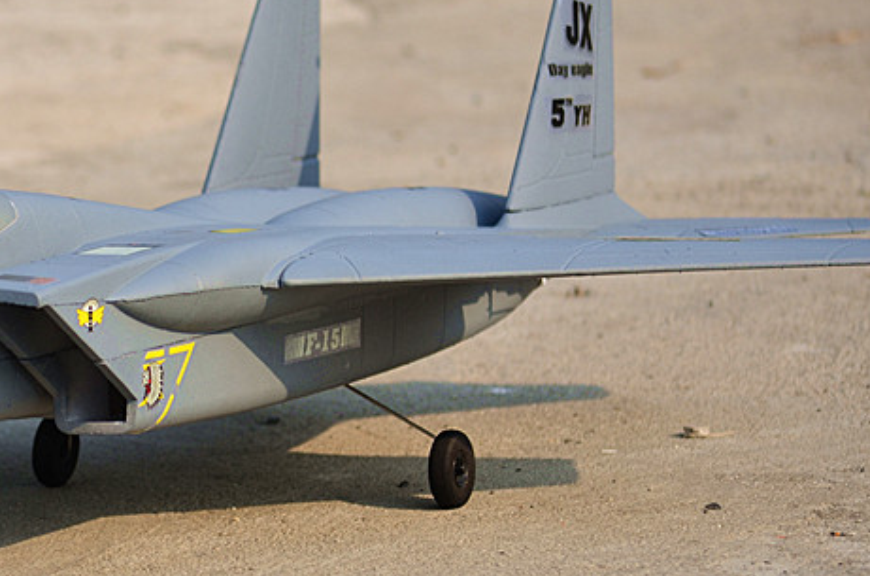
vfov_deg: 5.4
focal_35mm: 255
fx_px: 6148
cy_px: 277
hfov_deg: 8.1
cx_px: 121
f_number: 5.6
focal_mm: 98
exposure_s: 1/500
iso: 100
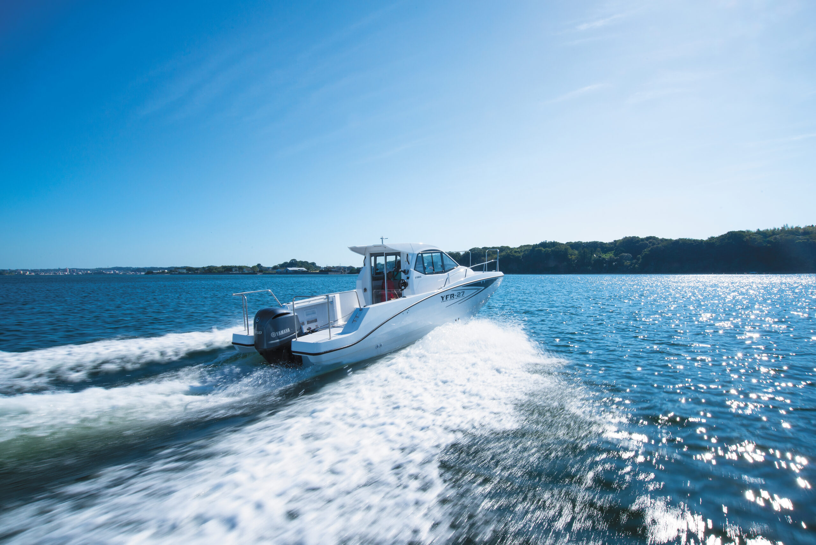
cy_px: 272
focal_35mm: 18
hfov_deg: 90.0
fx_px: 408
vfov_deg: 67.4
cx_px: 408
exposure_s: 1/80
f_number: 22
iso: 100
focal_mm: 18
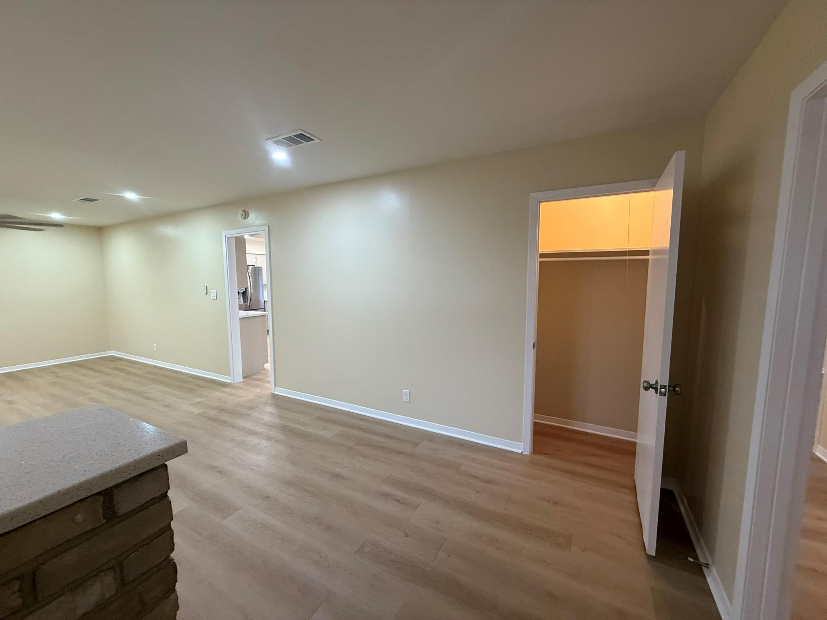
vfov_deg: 85.7
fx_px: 334
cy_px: 310
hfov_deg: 102.1
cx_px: 414
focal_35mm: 14
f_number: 2.2
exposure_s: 1/60
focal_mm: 2.22
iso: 200
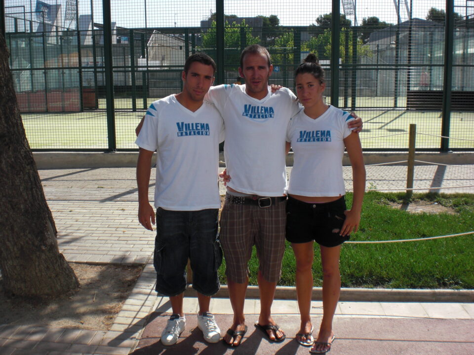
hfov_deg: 49.0
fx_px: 520
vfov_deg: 37.7
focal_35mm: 38
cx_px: 237
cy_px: 178
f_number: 5.6
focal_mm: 6.3
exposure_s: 1/250
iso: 64
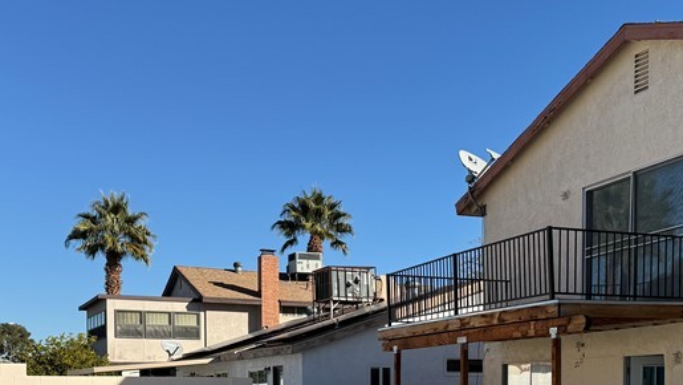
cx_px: 398
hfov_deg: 39.7
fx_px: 942
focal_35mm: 52
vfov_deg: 22.1
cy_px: 402
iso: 80
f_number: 1.78
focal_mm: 6.76
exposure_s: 1/6173
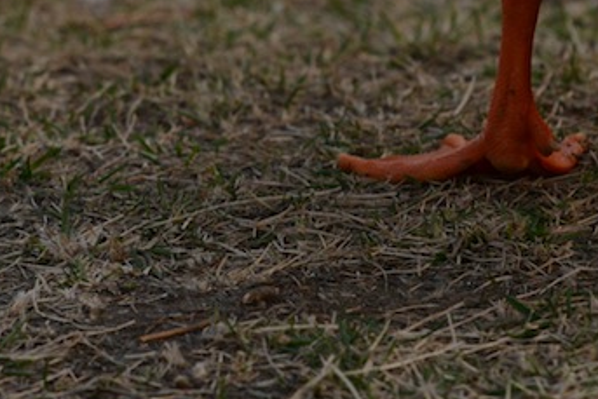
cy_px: -314
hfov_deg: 2.9
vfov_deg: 1.9
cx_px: -7
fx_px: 11748
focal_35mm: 707
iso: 640
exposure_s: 1/1000
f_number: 5
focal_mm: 150
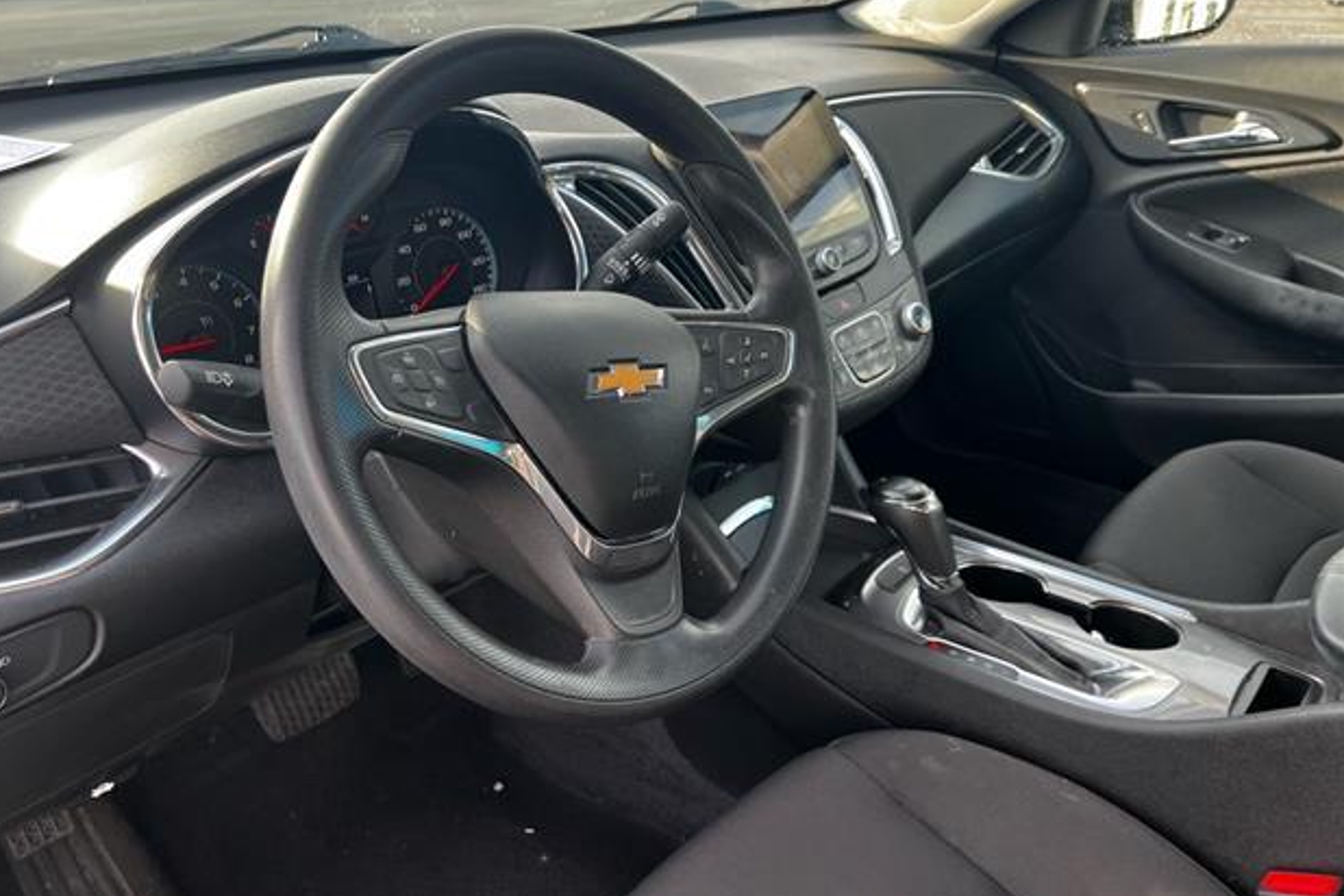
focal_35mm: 28
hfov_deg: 65.5
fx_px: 1045
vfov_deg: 46.4
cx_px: 650
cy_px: 439
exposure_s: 1/122
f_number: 1.5
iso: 40
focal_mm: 5.7
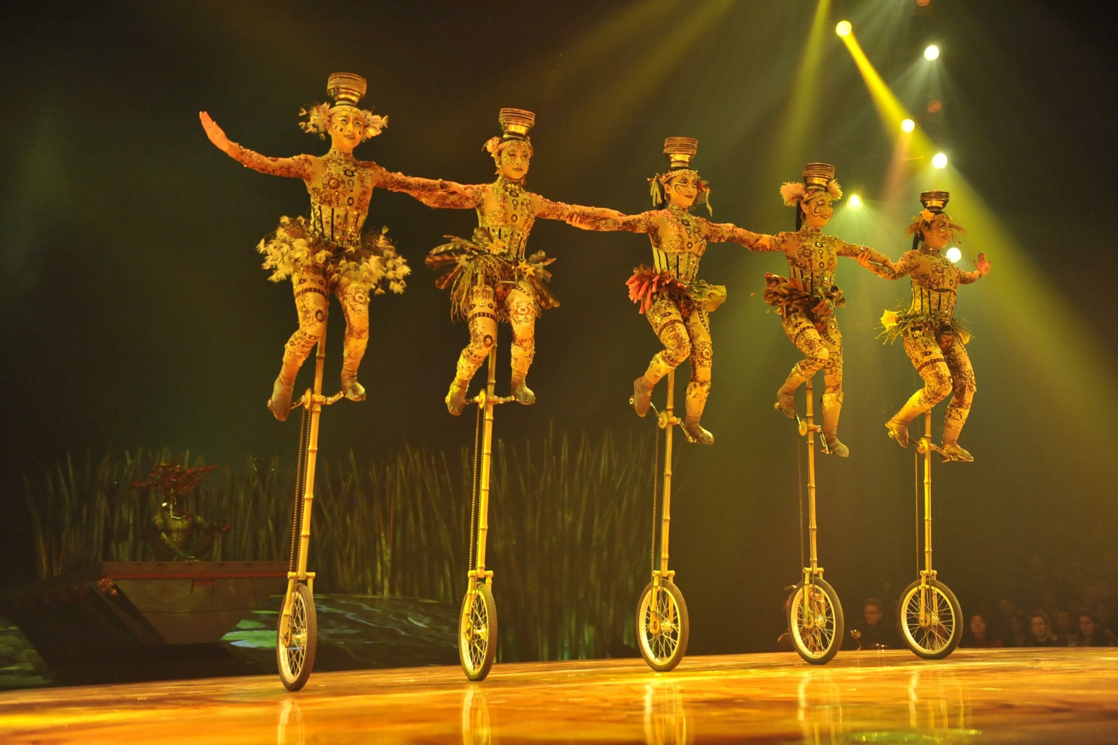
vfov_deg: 30.5
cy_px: 372
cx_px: 559
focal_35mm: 44
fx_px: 1366
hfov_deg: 44.5
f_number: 3.2
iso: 3200
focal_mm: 44
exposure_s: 1/200
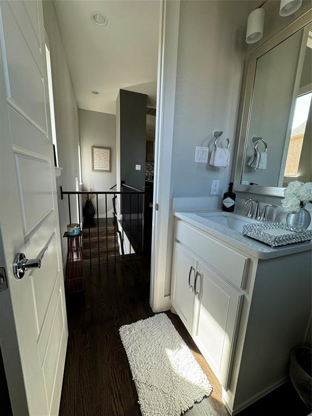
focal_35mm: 14
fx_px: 168
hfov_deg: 85.7
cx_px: 156
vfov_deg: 102.1
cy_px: 208
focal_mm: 2.22
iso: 64
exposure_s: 1/99
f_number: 2.2
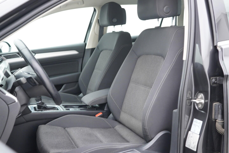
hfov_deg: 53.1
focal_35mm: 36
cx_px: 114
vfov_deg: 36.9
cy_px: 76
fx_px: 229
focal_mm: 24
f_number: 2.8
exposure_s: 1/40
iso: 320
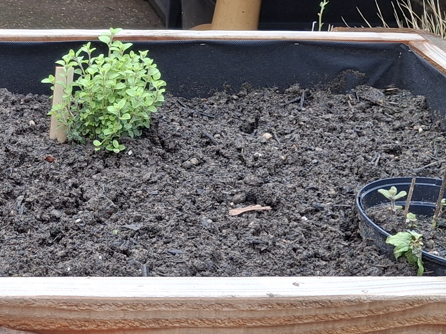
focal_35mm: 82
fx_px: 1057
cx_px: -71
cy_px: 163
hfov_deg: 22.2
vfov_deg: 18.0
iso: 32
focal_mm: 4.69
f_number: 1.8
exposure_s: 1/258
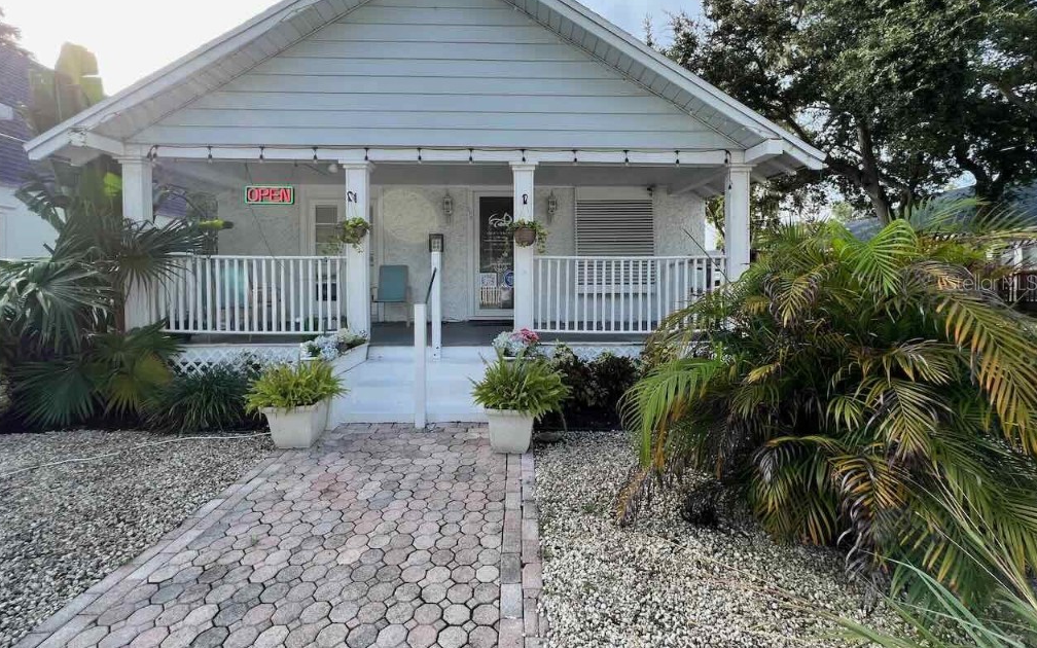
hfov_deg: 105.3
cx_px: 515
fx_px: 396
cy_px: 282
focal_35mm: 14
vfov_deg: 78.3
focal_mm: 1.57
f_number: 1.8
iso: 32
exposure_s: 1/399
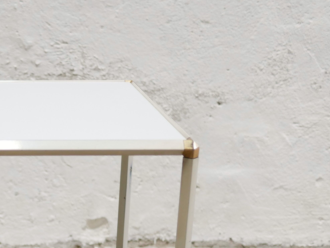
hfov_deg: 20.2
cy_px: 273
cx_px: -28
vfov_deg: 15.5
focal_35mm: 93
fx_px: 887
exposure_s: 1/60
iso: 500
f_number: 1.7
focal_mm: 20
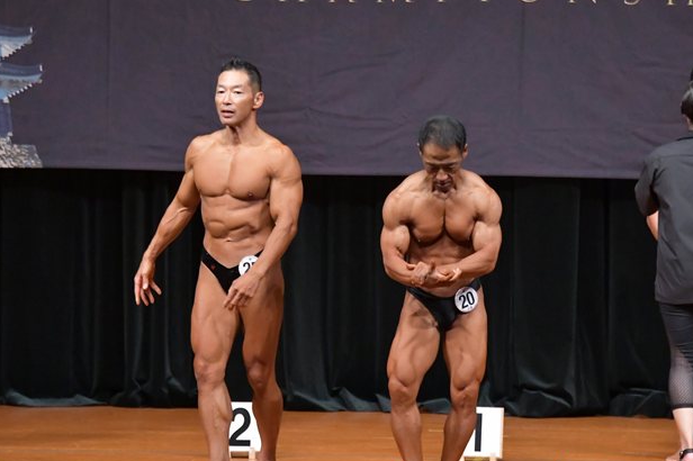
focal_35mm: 283
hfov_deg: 7.3
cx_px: 305
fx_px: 5445
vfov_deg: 4.9
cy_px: 254
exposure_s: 1/400
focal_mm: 150
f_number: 5.6
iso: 6400
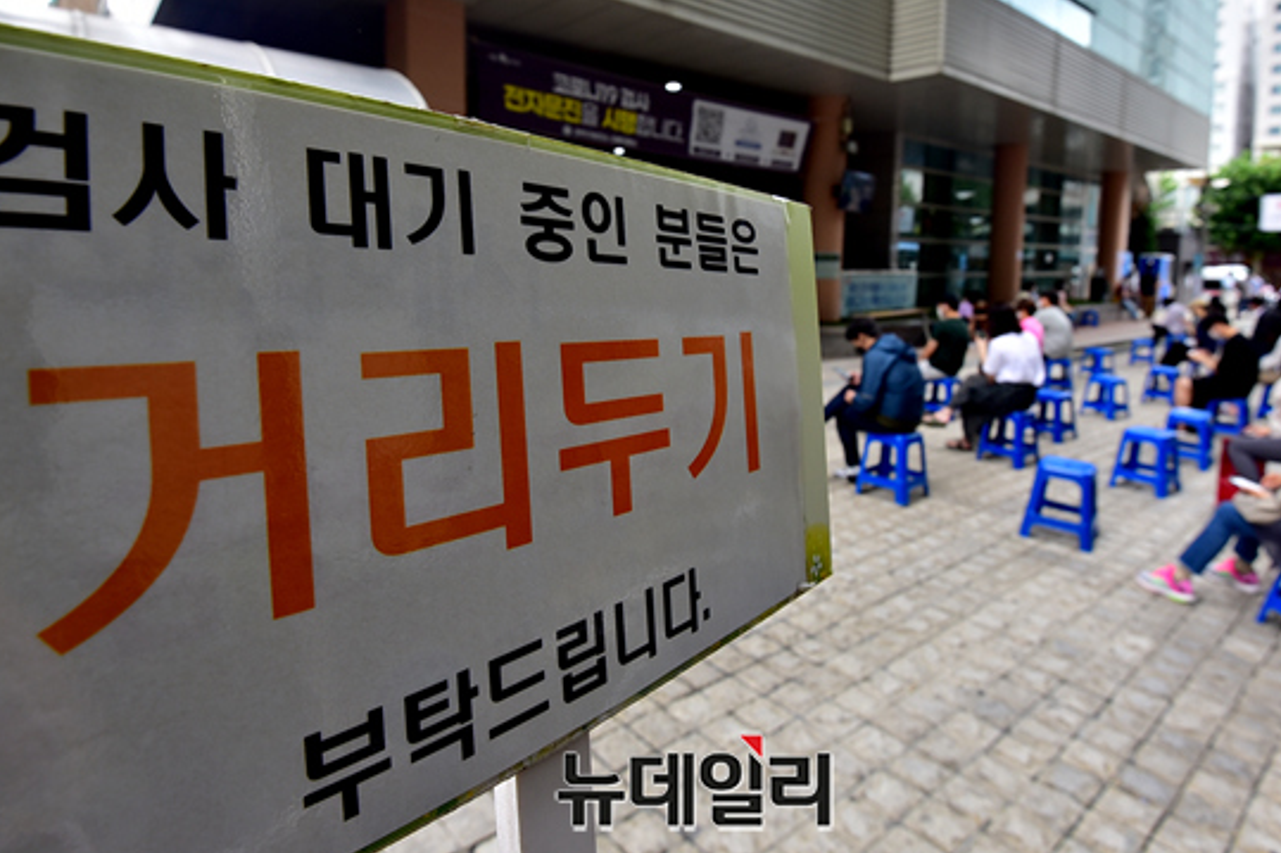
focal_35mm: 19
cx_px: 689
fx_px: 676
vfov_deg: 64.2
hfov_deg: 86.8
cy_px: 368
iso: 400
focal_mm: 16
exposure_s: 1/400
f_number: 5.6
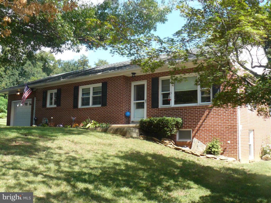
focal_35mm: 36
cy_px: 102
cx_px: 136
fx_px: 282
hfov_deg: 51.4
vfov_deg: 39.7
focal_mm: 6
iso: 100
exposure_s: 1/160
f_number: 4
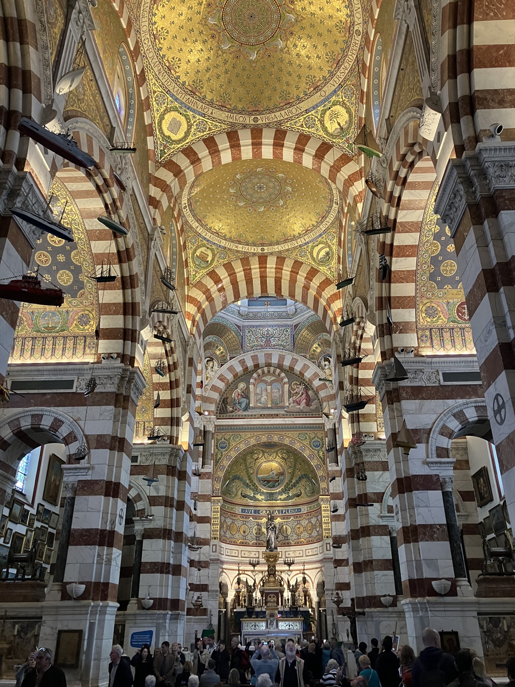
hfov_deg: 49.8
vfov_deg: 63.4
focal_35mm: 28
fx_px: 555
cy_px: 344
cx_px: 258
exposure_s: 1/60
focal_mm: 3.99
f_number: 1.8
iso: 200
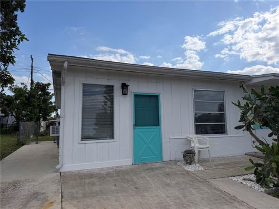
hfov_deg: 71.6
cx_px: 140
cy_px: 104
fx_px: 193
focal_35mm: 24
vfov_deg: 56.8
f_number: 1.78
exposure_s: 1/7353
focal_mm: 6.76
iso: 100
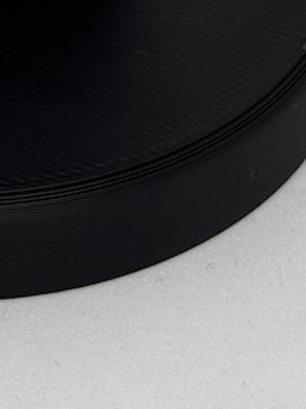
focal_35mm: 213
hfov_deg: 6.9
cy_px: -253
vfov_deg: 9.0
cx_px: -31
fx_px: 2511
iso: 50
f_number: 1.78
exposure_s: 1/204
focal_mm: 6.76
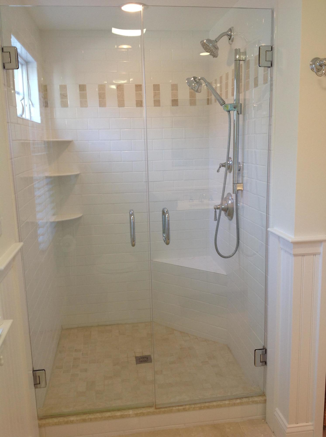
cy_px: 218
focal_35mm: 35
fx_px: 441
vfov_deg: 52.7
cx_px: 163
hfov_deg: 40.6
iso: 50
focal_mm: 4.28
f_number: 2.4
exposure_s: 1/30
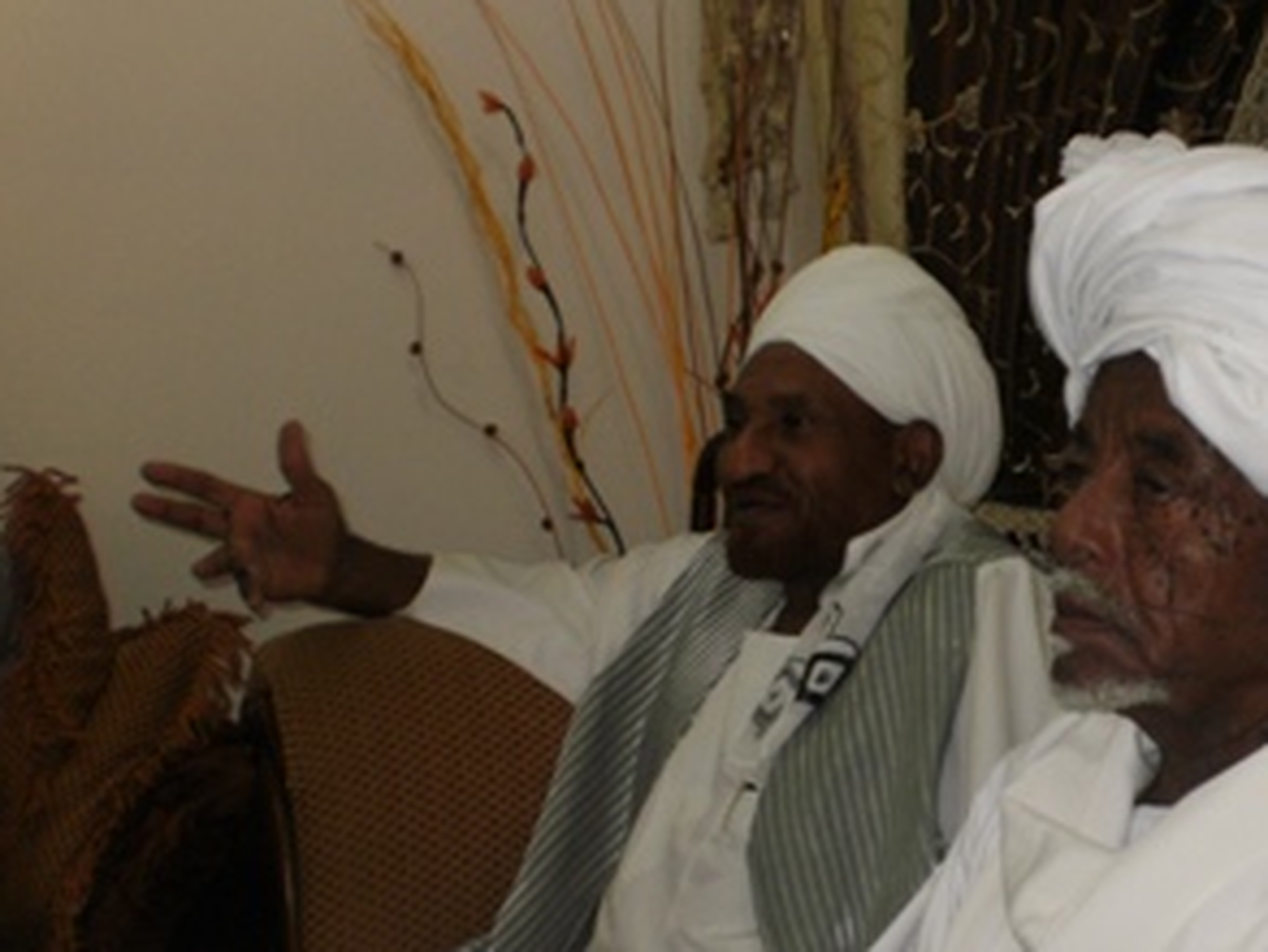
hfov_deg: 31.0
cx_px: 976
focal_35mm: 61
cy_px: 608
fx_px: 2235
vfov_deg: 24.0
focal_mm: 6.3
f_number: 3.1
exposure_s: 1/30
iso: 125
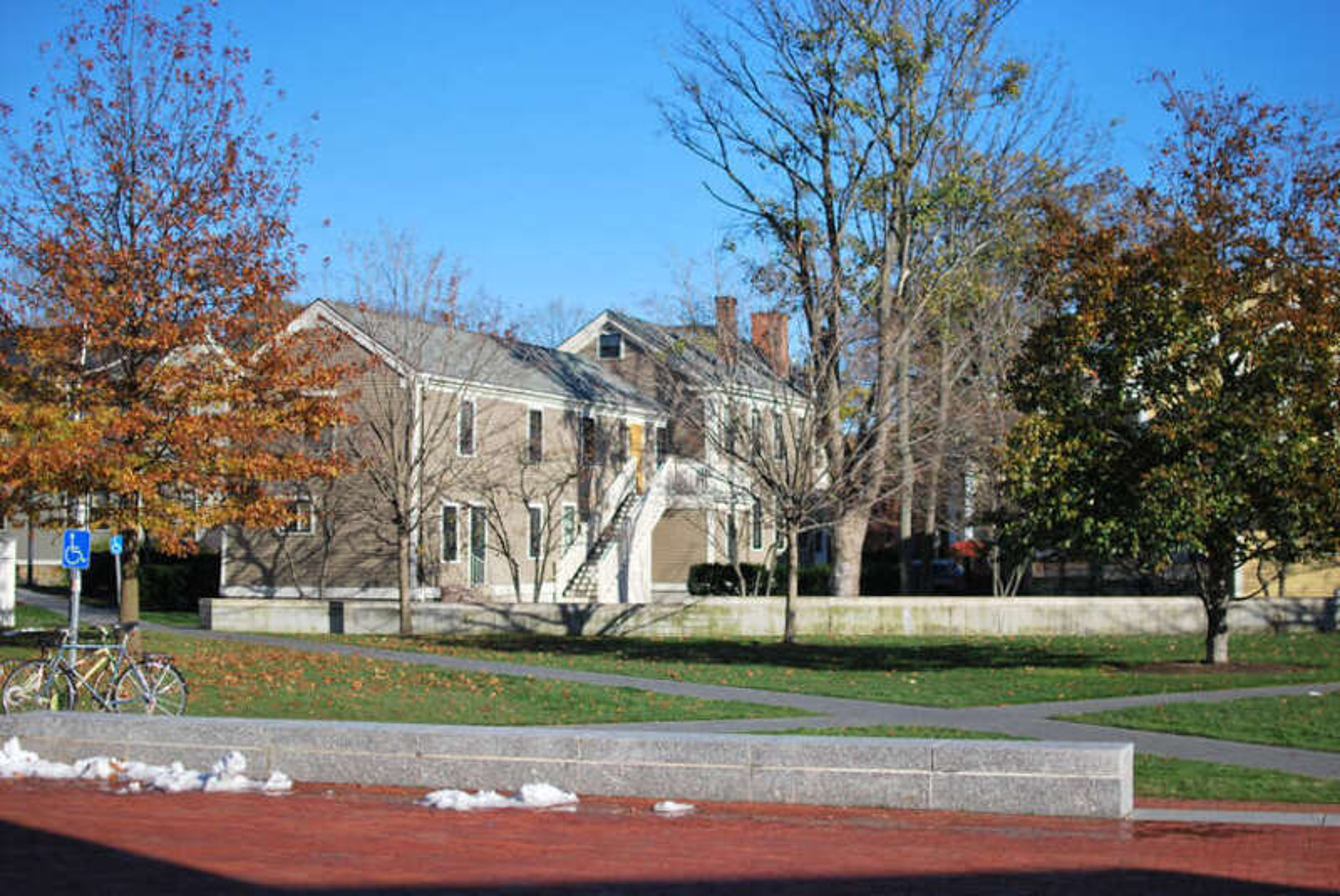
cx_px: 670
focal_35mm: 52
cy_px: 448
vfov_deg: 25.8
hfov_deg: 37.8
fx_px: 1956
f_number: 1.8
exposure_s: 1/4000
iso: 100
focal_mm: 35
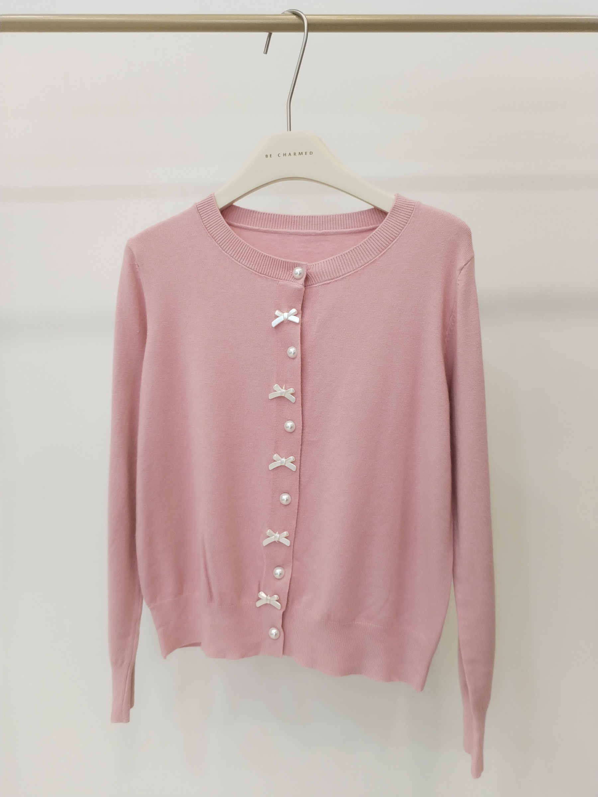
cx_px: 299
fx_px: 668
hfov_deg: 48.2
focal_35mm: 29
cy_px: 398
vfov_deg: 61.7
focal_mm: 4.75
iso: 284
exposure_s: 1/50
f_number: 1.8
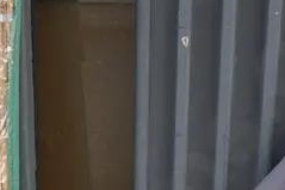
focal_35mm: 125
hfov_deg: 16.3
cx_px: 53
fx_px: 989
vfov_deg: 10.2
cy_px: 374
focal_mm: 14
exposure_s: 1/125
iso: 200
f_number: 3.5
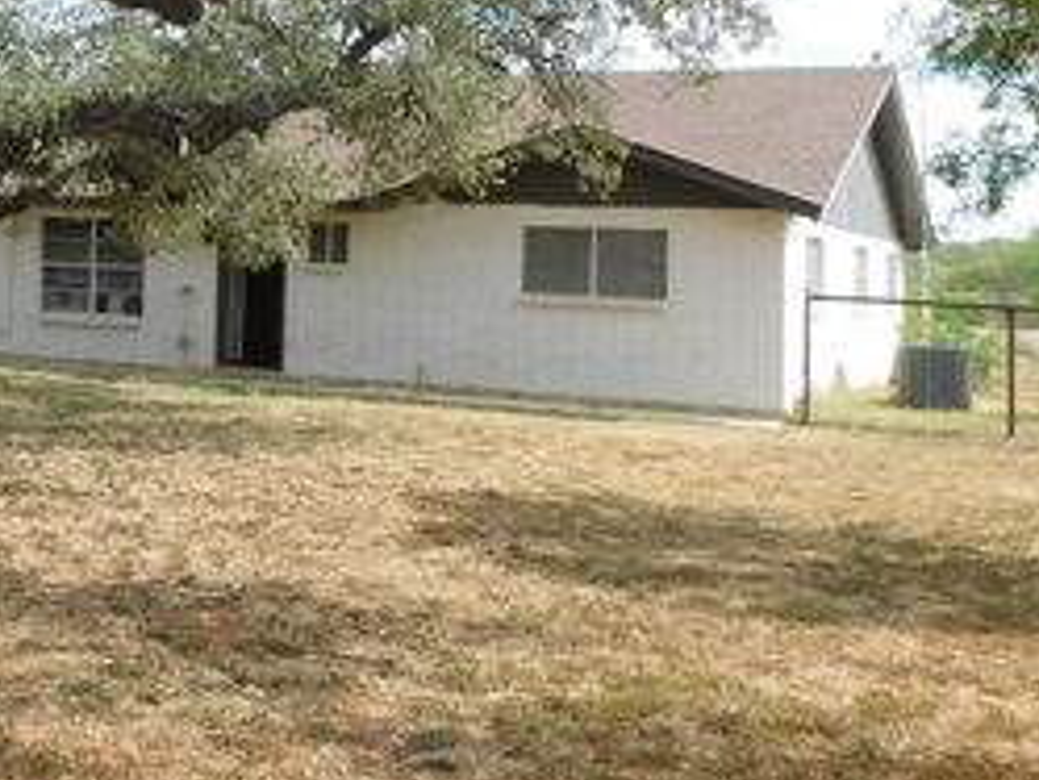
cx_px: -150
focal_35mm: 59
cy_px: 142
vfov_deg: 24.4
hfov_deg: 29.0
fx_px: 1772
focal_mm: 4
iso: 125
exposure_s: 1/640
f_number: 3
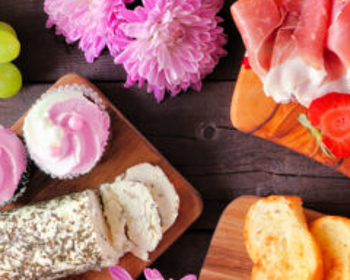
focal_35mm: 99
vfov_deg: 15.4
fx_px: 1026
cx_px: 402
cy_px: 238
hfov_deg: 18.5
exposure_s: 1.6
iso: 100
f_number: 16
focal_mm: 24
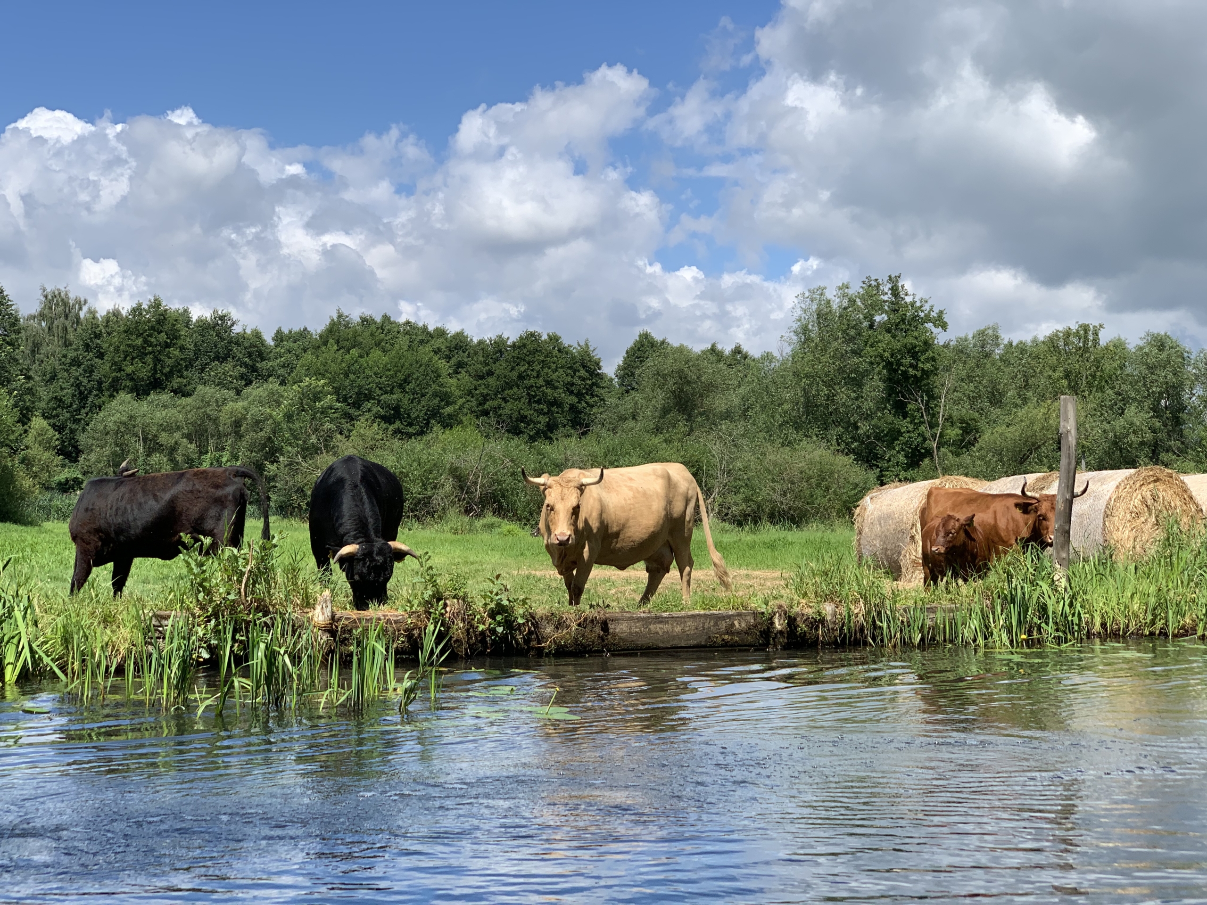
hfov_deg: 36.8
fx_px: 1813
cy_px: 452
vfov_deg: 28.0
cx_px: 604
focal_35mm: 52
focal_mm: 6
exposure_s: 1/1199
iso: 16
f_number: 2.4
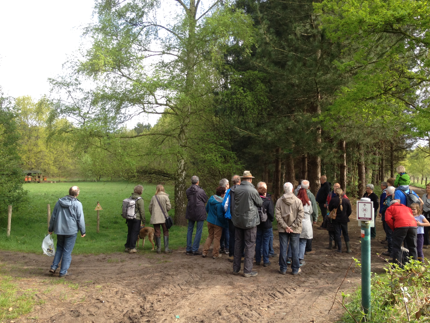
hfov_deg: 52.6
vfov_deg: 40.7
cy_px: 162
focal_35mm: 35
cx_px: 215
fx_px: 435
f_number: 2.4
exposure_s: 1/247
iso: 50
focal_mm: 4.28
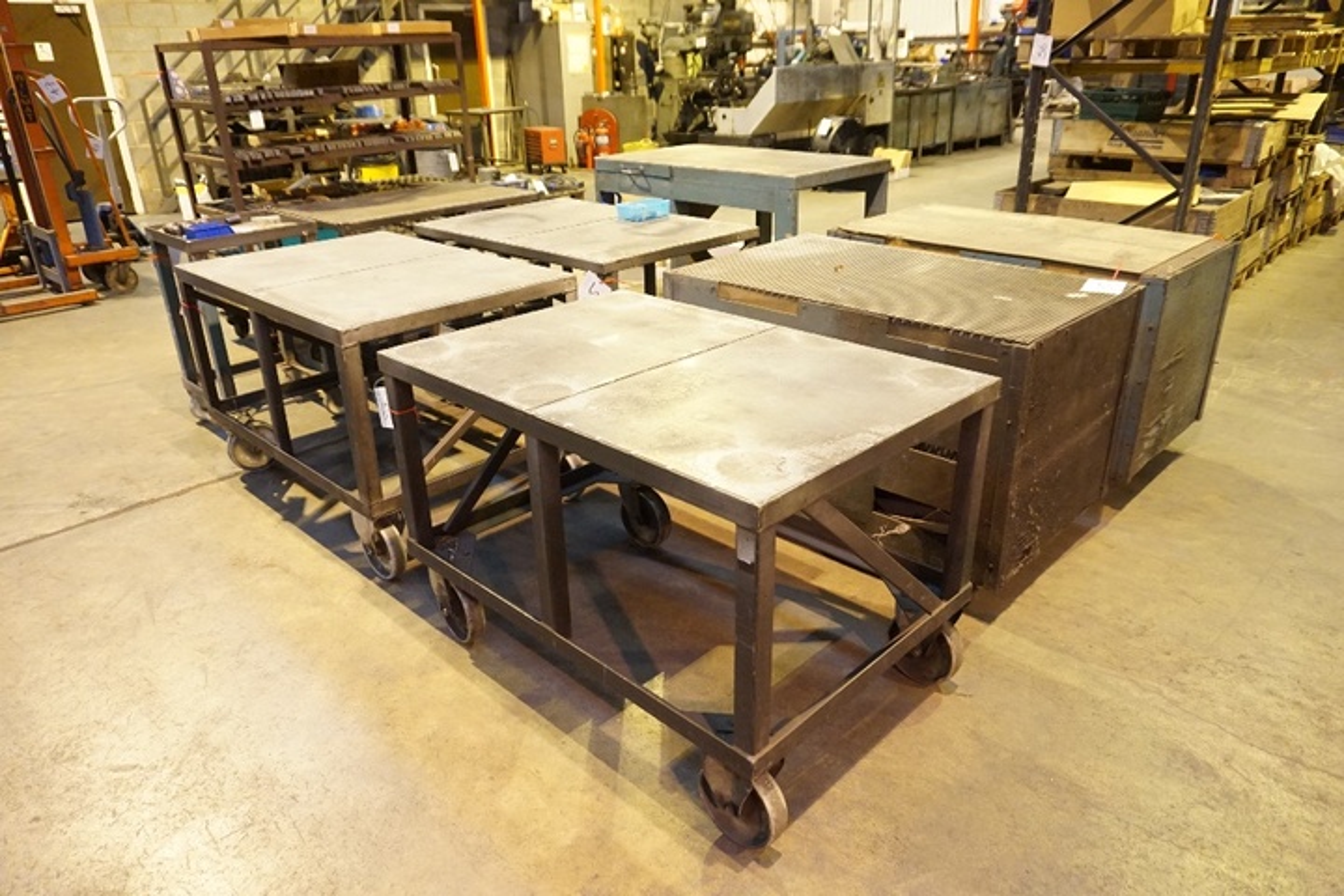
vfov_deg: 53.1
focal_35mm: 24
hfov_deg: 73.7
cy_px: 448
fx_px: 896
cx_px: 672
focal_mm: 16
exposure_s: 1/40
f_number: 3.5
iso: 3200
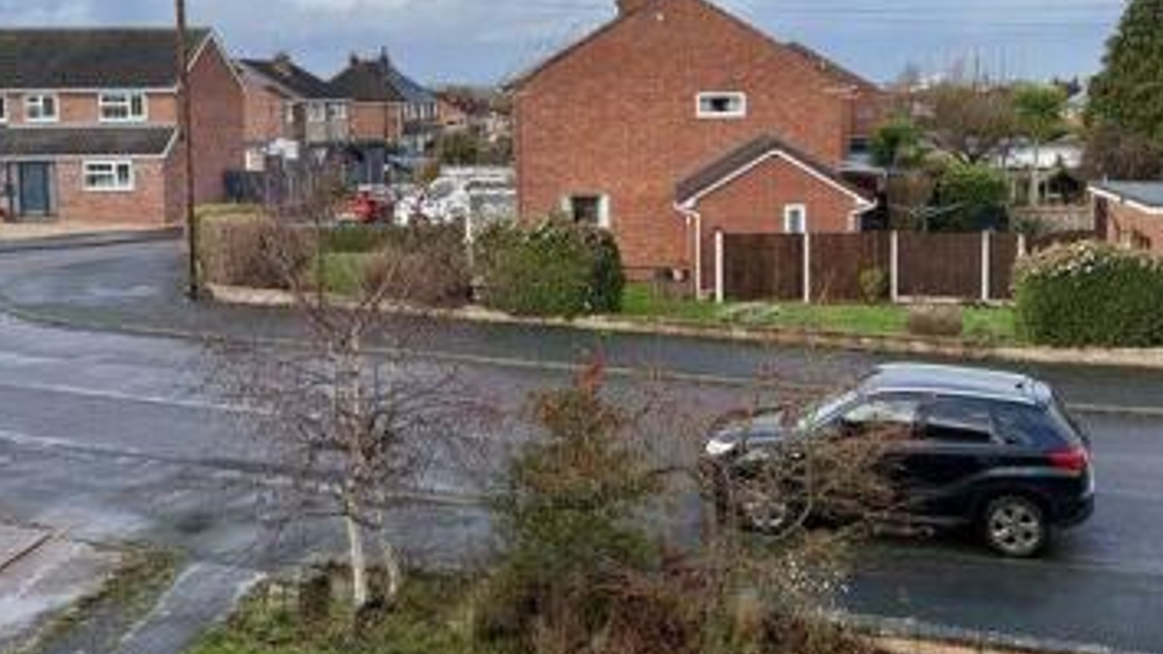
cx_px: 659
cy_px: 212
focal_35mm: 43
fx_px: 1326
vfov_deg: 27.5
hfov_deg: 47.2
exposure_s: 1/967
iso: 80
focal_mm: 6.76
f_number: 1.78
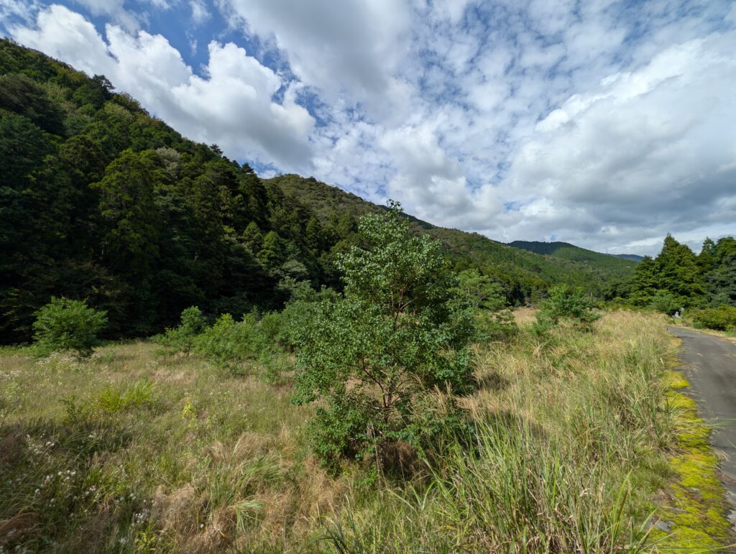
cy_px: 277
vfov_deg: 94.6
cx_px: 368
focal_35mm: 12
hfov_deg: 110.5
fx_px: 256
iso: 47
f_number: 1.7
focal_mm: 2.02
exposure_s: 1/4902
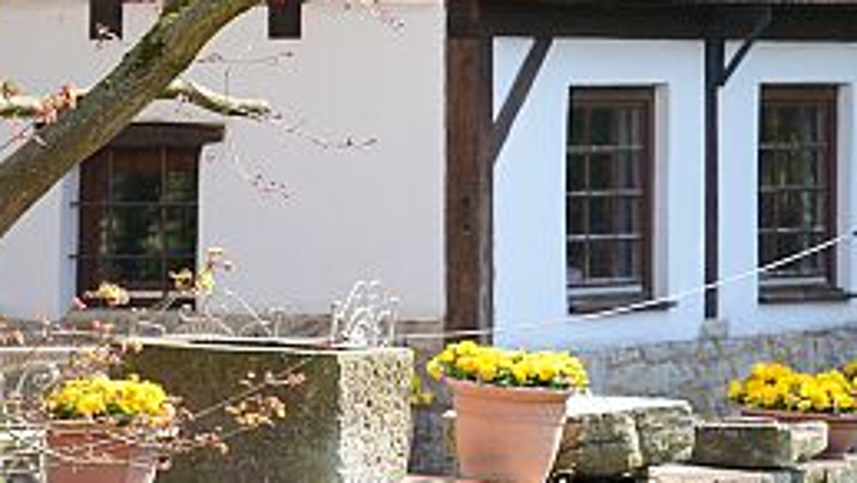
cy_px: -50
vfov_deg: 3.2
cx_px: 907
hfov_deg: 5.6
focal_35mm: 383
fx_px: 8708
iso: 100
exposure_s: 1/320
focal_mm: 135
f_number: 2.8
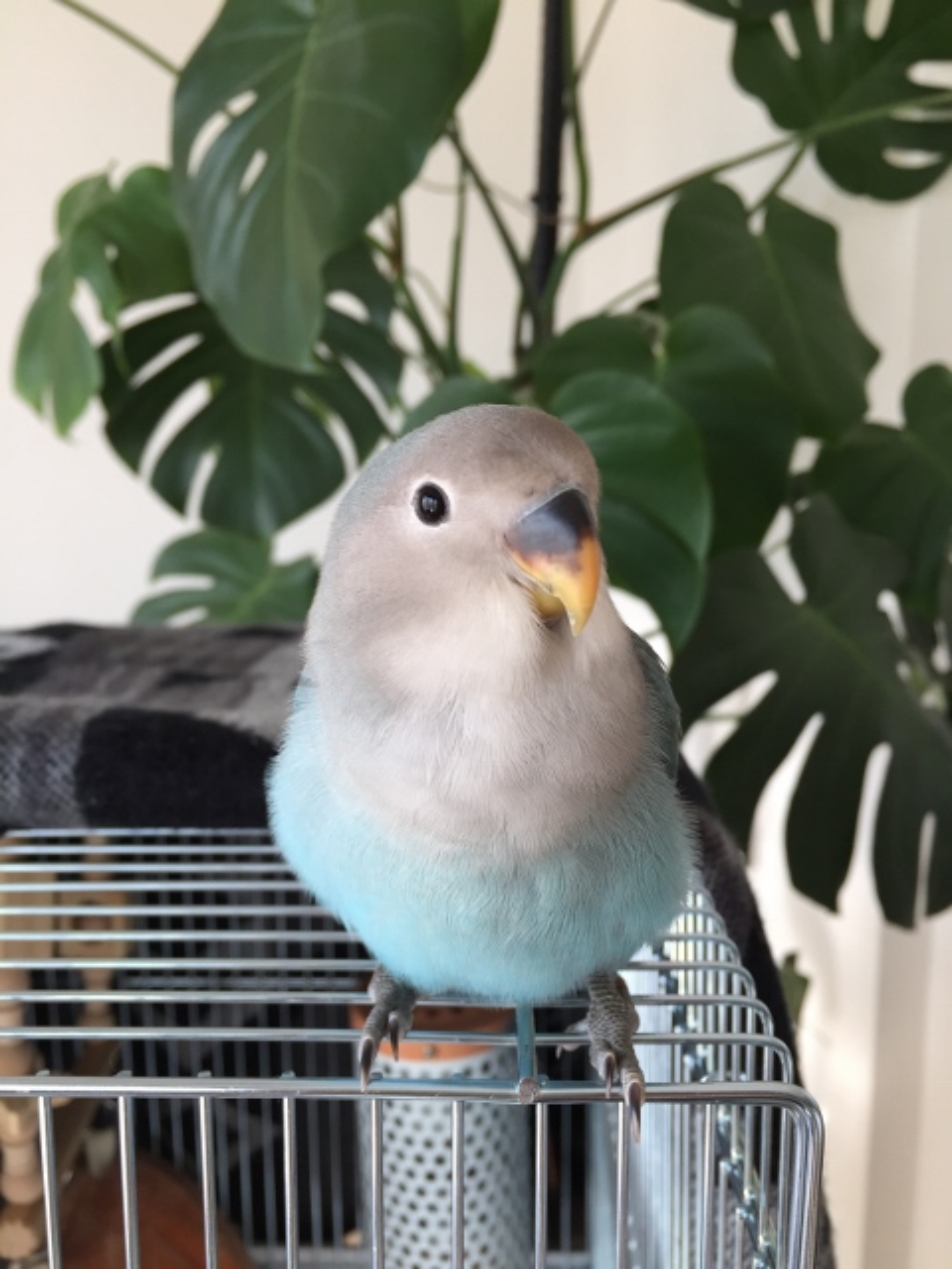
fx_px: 1063
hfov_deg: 48.2
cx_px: 476
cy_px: 634
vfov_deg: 61.7
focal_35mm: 29
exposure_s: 1/60
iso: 40
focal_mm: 4.15
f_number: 2.2
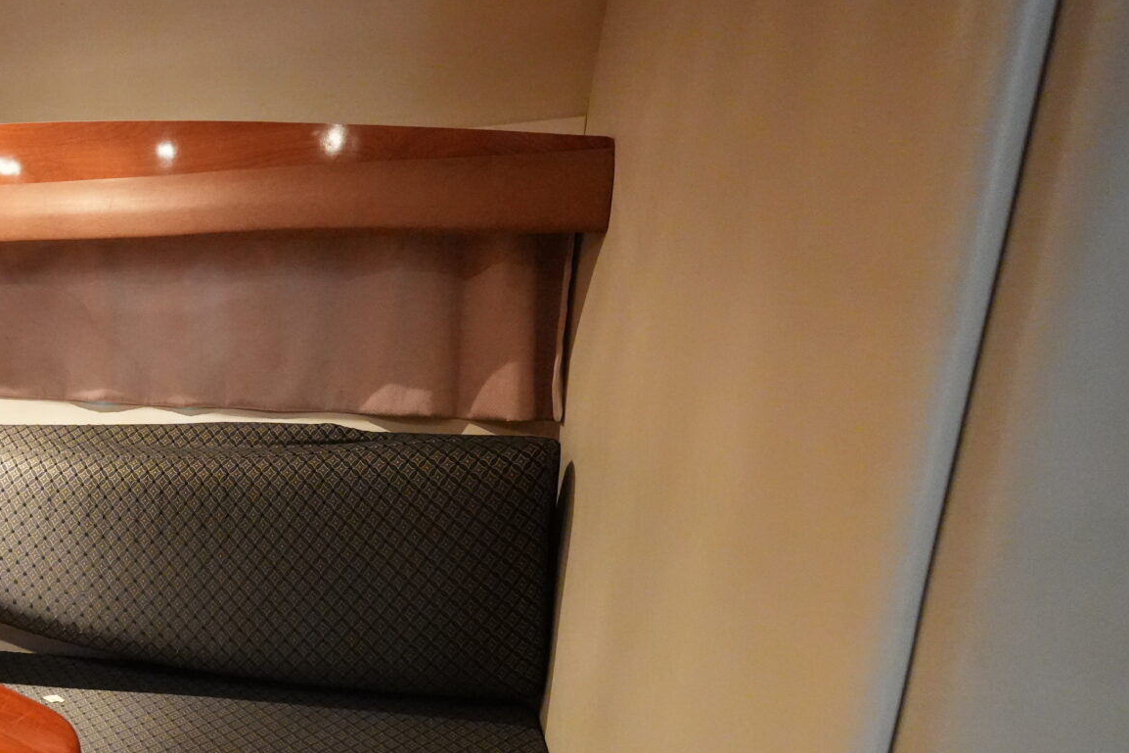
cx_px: 206
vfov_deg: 46.5
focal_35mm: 27
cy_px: 516
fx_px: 856
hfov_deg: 60.7
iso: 6400
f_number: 4
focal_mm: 10.5
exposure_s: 1/25
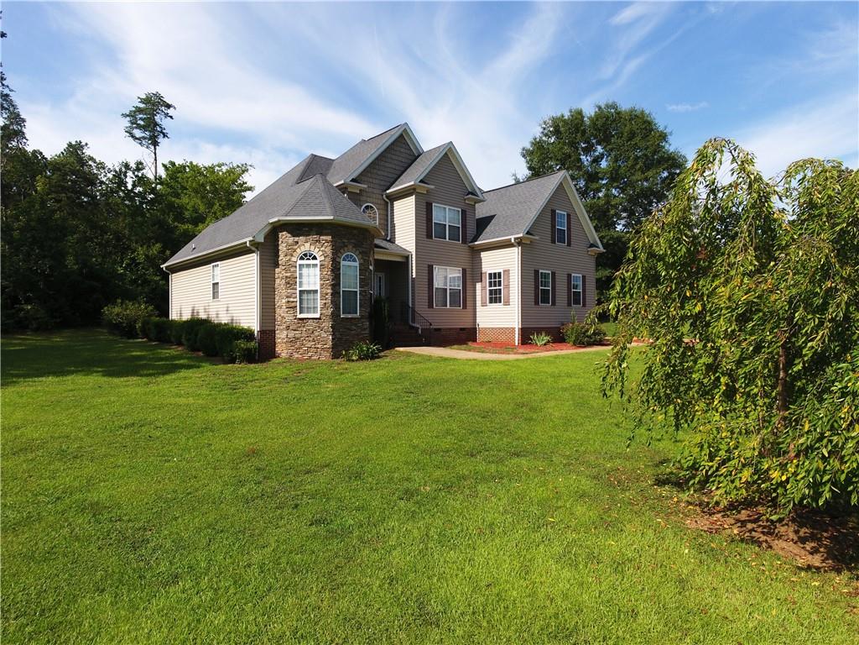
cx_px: 430
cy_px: 322
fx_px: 496
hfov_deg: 81.7
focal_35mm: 20
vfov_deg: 66.0
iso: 100
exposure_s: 1/701
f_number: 2.8
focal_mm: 3.61
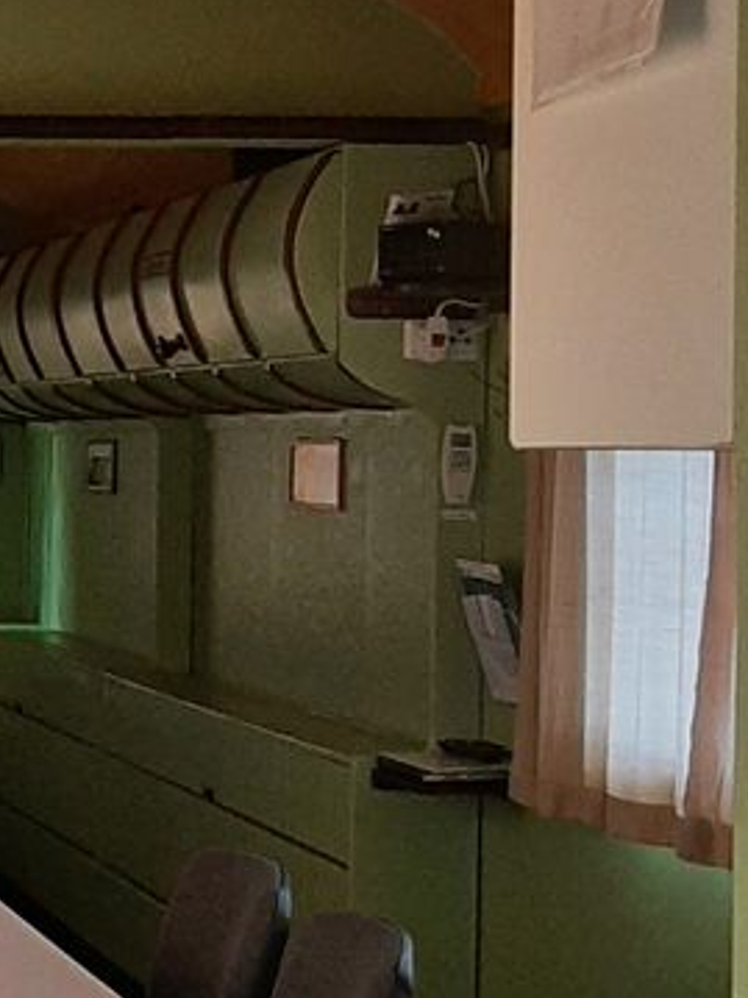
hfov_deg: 15.2
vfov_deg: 22.5
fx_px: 2508
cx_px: -484
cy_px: 495
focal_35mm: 87
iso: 200
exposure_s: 1/33
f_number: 1.7
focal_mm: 3.93
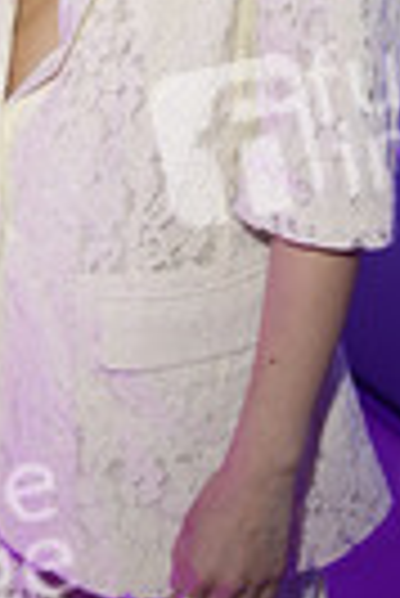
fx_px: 1496
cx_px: -27
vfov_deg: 21.2
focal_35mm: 90
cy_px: -103
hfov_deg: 14.9
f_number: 4
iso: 1000
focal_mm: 30
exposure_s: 1/80
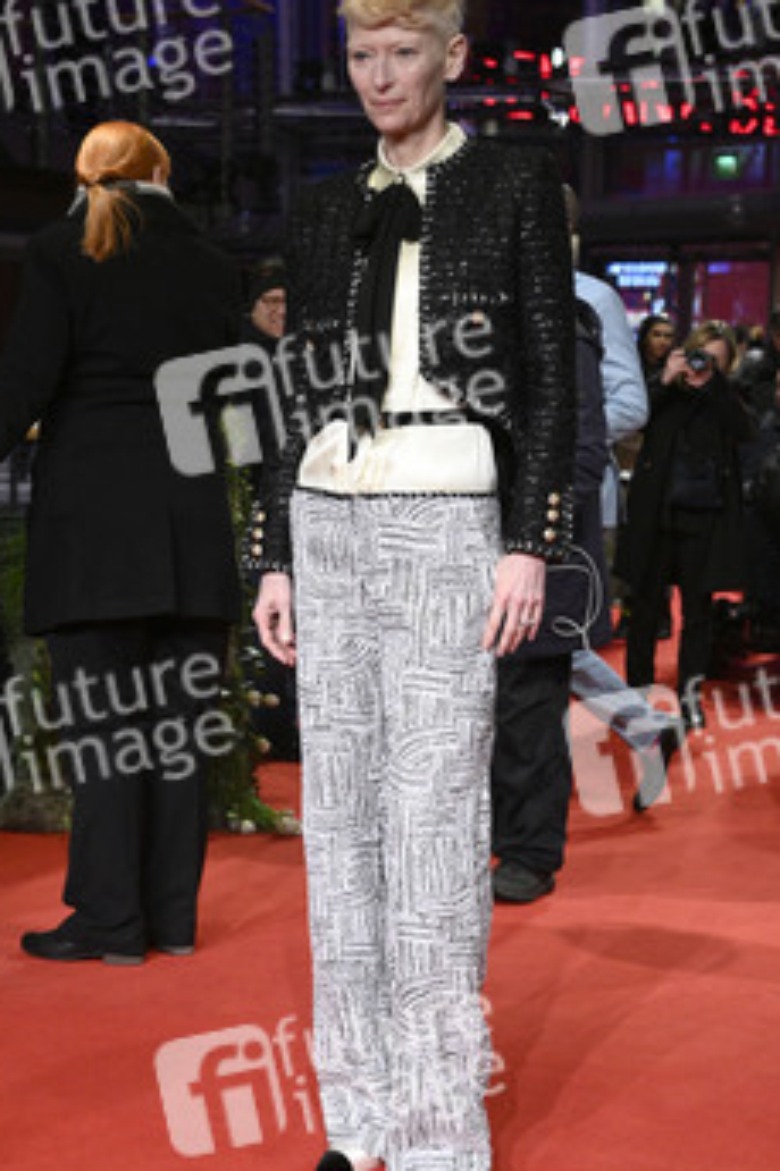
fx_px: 2342
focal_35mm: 72
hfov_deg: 18.9
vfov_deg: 28.1
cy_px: 565
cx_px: 429
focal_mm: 62
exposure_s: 1/250
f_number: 5.6
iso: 5000
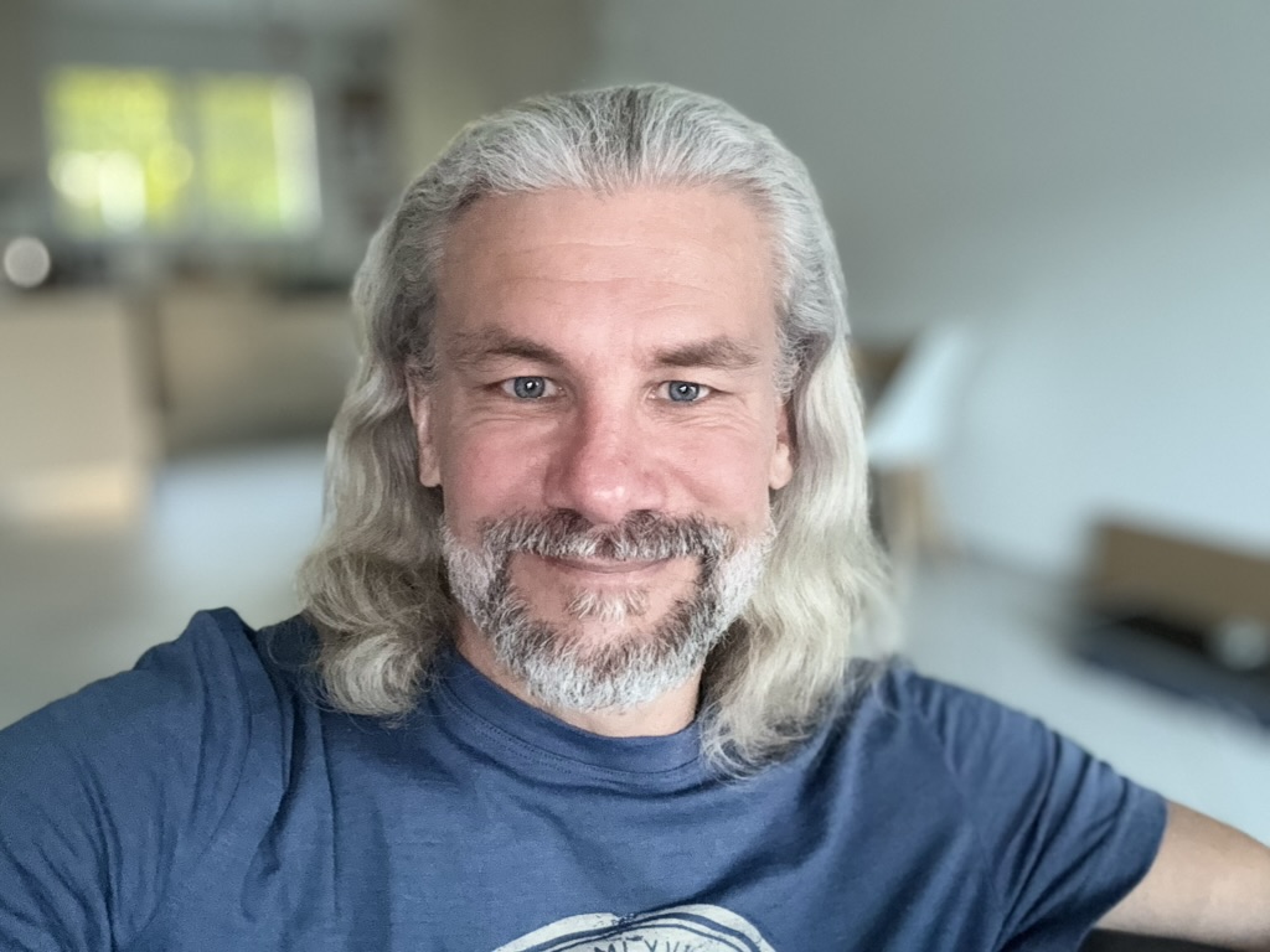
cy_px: 476
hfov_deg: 60.0
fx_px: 1101
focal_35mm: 30
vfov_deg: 46.8
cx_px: 635
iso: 200
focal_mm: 2.69
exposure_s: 1/50
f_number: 1.9
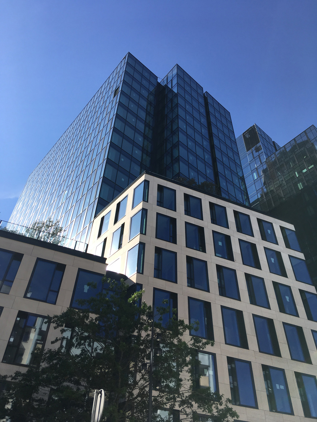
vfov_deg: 61.7
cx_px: 158
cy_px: 211
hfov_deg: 48.2
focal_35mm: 29
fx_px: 354
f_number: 2.2
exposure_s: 1/1350
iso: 25
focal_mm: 4.15
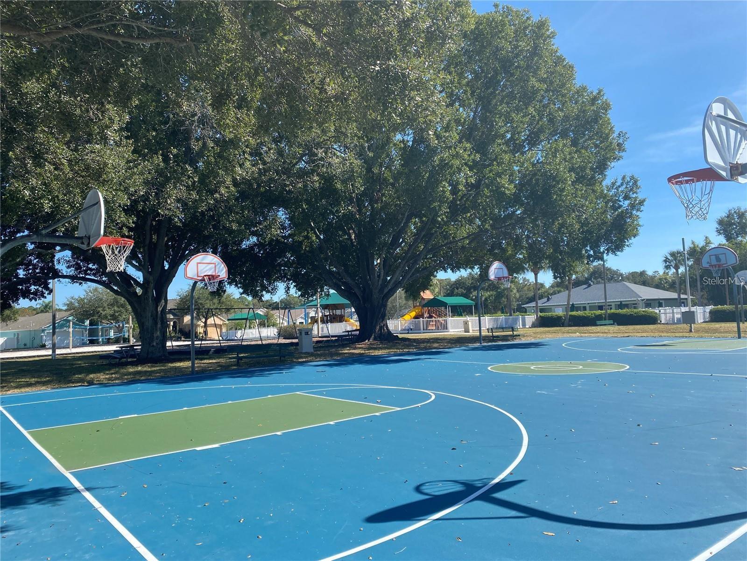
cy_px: 280
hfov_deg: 67.3
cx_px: 374
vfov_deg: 53.1
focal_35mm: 26
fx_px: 561
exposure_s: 1/1608
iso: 32
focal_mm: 4.25
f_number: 1.8
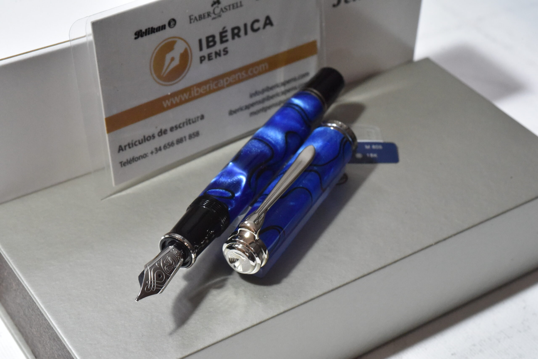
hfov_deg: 33.4
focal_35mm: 60
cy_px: 180
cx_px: 269
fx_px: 897
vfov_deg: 22.6
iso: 12800
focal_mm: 60
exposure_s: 1/60
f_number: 20
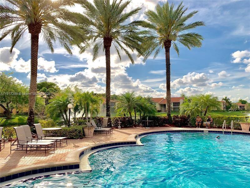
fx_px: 188
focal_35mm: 26
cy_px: 94
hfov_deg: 67.3
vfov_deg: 53.1
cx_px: 125
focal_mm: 4.25
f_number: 1.8
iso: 25
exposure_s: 1/3788
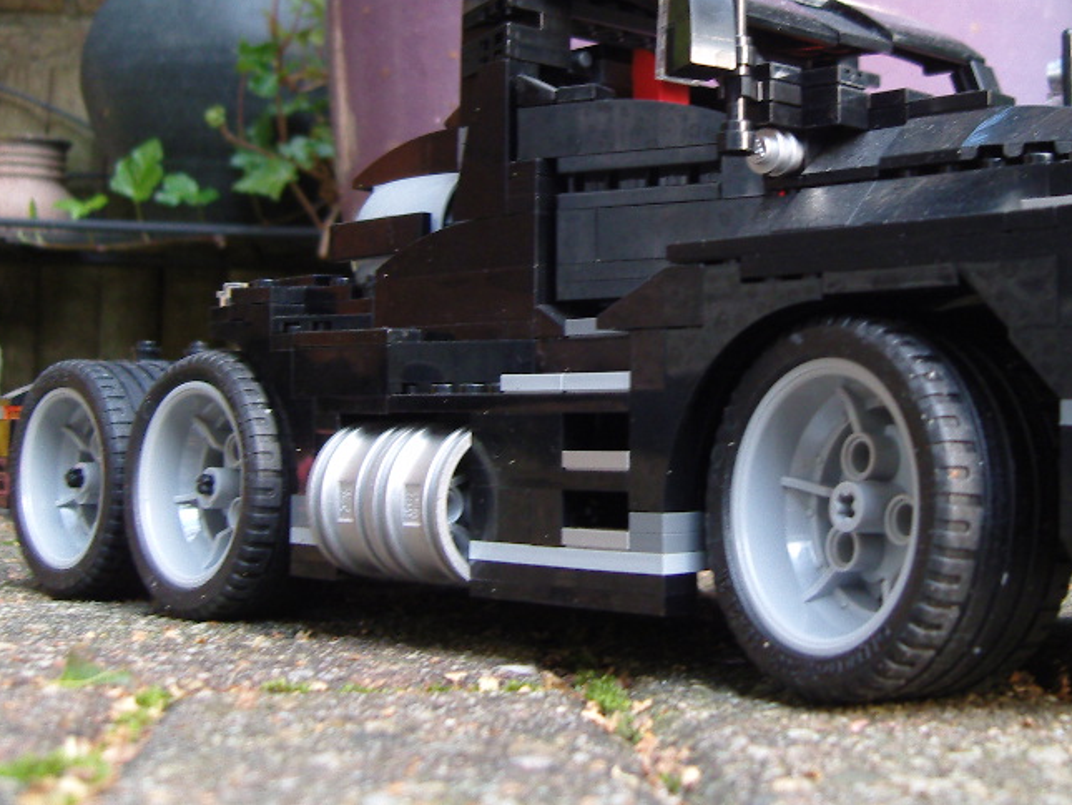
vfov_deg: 26.8
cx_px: 721
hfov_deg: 35.2
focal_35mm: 54
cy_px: 220
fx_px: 1673
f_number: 2.8
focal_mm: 7.3
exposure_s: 1/15
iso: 200
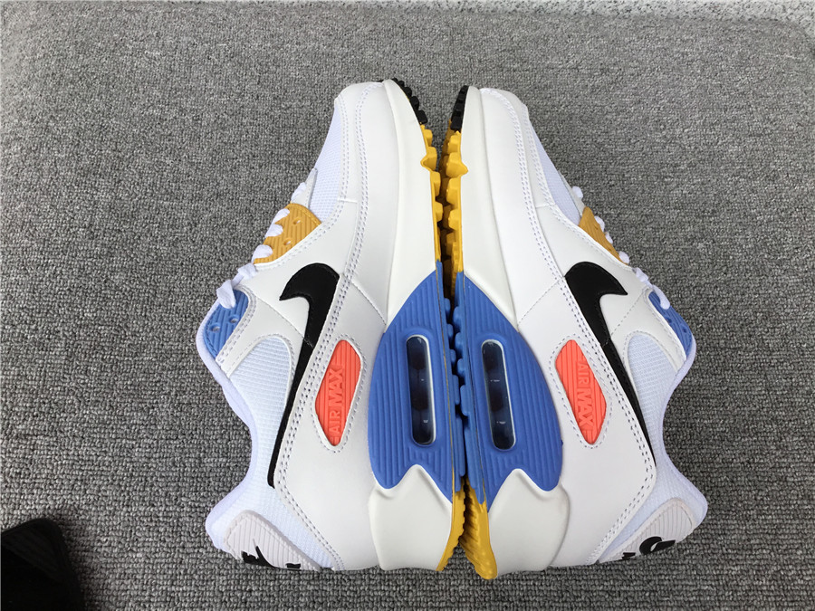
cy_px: 306
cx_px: 408
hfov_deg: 58.4
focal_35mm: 31
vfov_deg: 45.4
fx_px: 730
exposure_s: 1/100
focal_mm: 3.3
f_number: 2.4
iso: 40
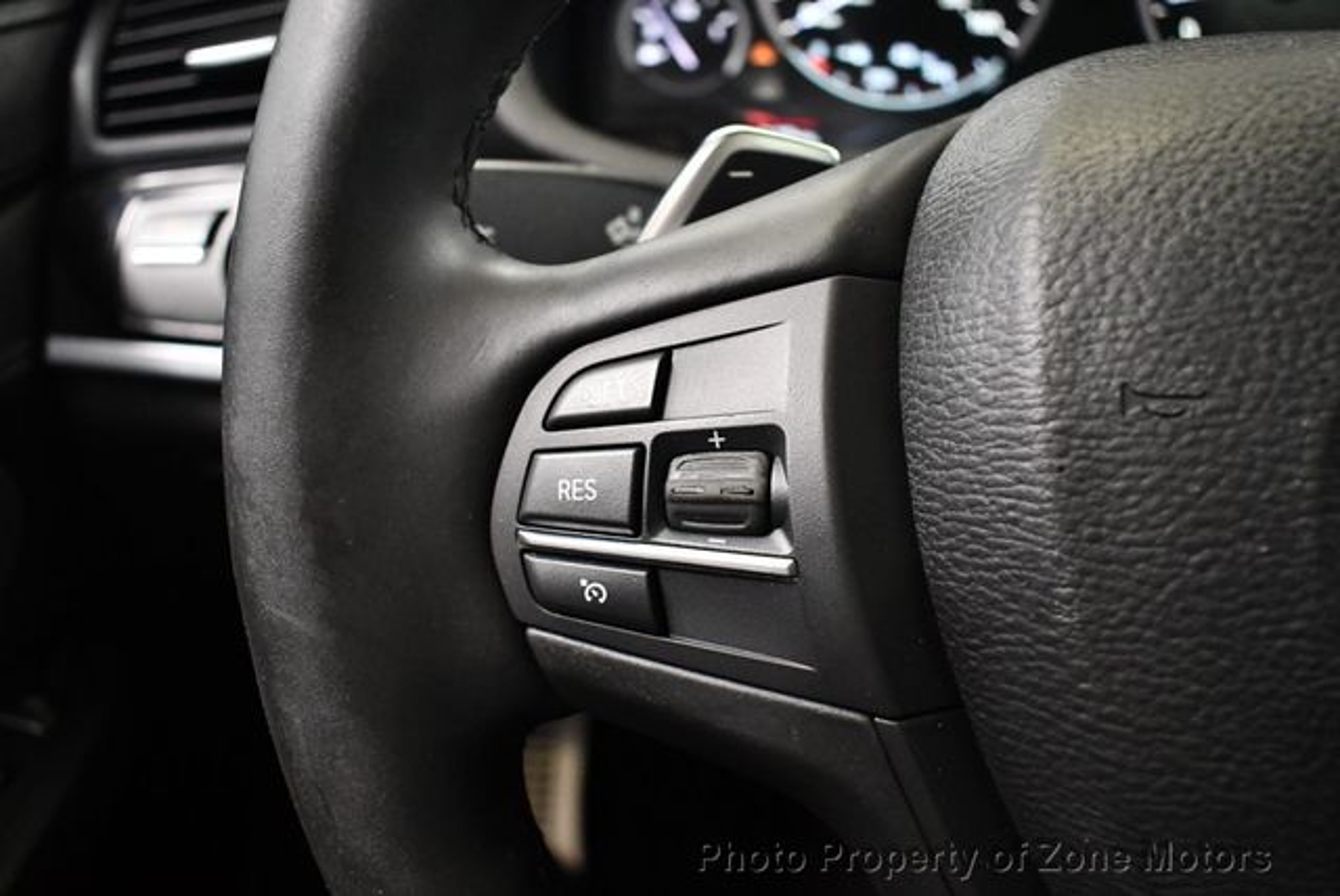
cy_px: 448
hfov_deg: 53.1
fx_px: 1341
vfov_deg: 36.9
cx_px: 670
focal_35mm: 36
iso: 3200
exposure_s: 1/60
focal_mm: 18
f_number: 3.5
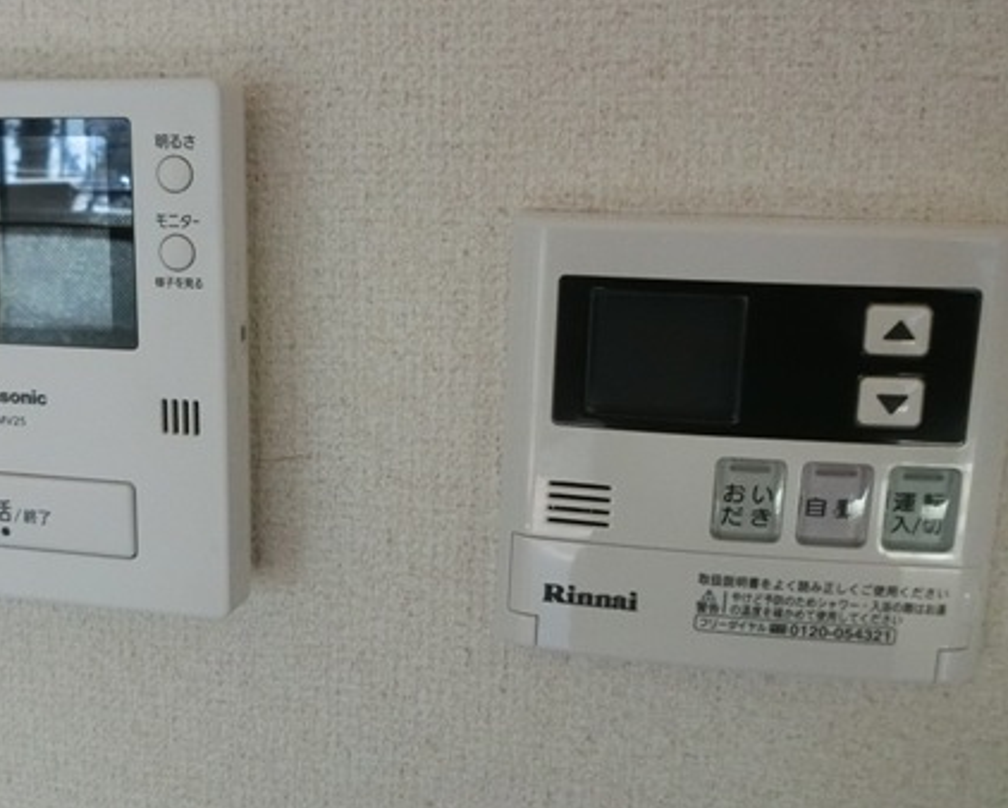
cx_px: 361
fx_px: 1104
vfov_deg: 40.0
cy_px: 339
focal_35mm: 37
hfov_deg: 48.5
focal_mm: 4.5
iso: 800
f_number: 3.5
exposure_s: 1/400
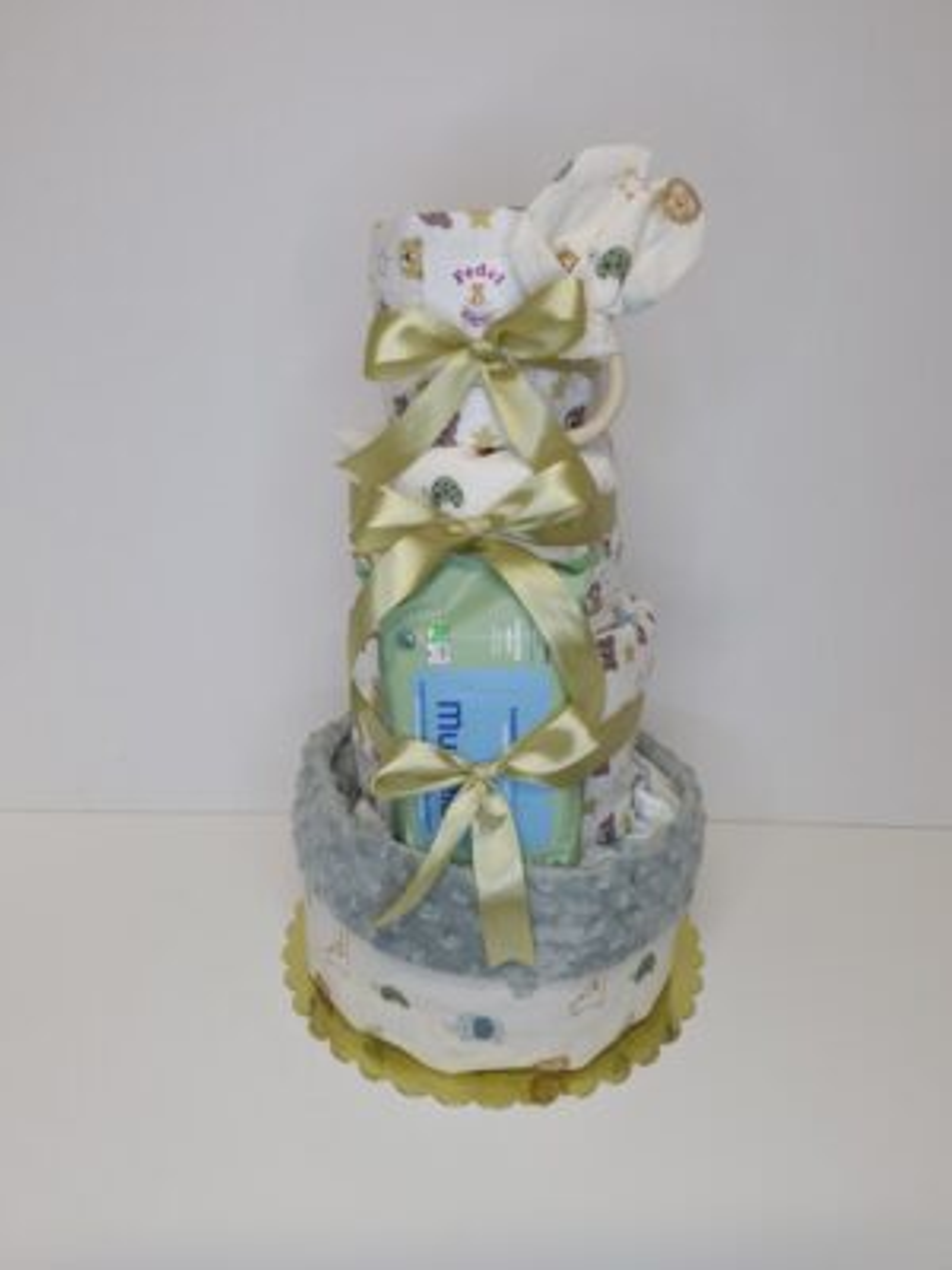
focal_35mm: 23
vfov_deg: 73.9
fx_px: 843
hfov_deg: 58.9
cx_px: 476
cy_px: 635
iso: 50
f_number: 1.8
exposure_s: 1/50
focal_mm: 5.54
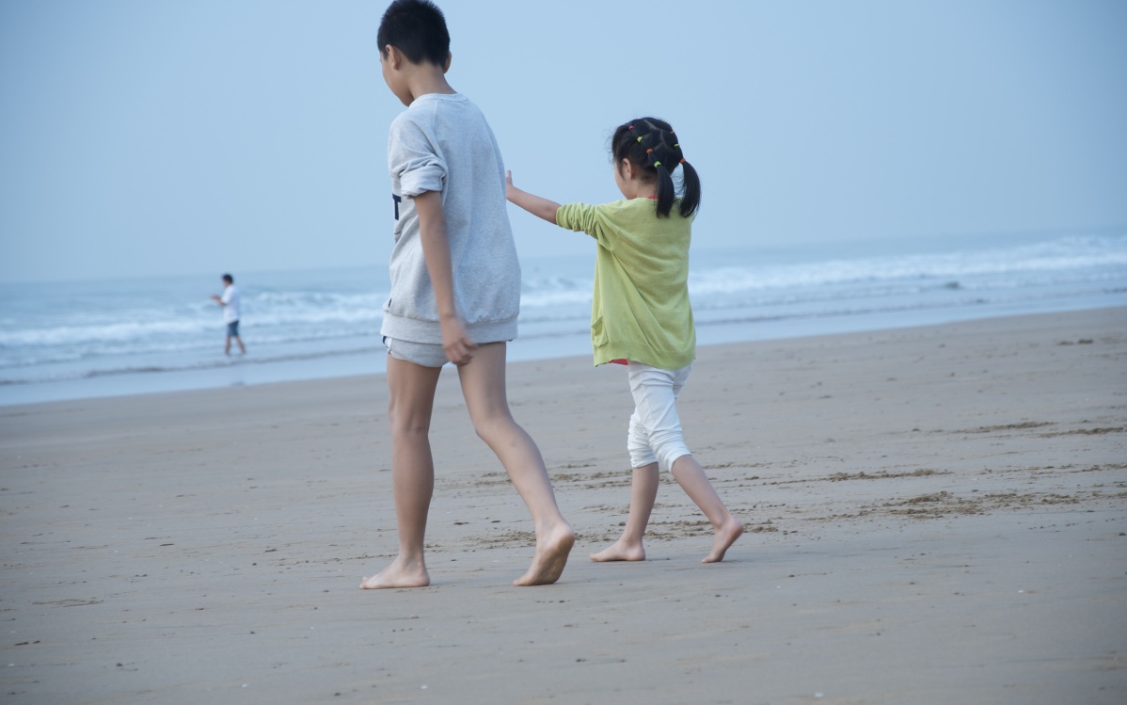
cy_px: 340
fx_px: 4930
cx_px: 564
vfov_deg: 8.2
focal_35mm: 161
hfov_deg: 13.0
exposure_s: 1/125
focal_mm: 105
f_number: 5.6
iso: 100
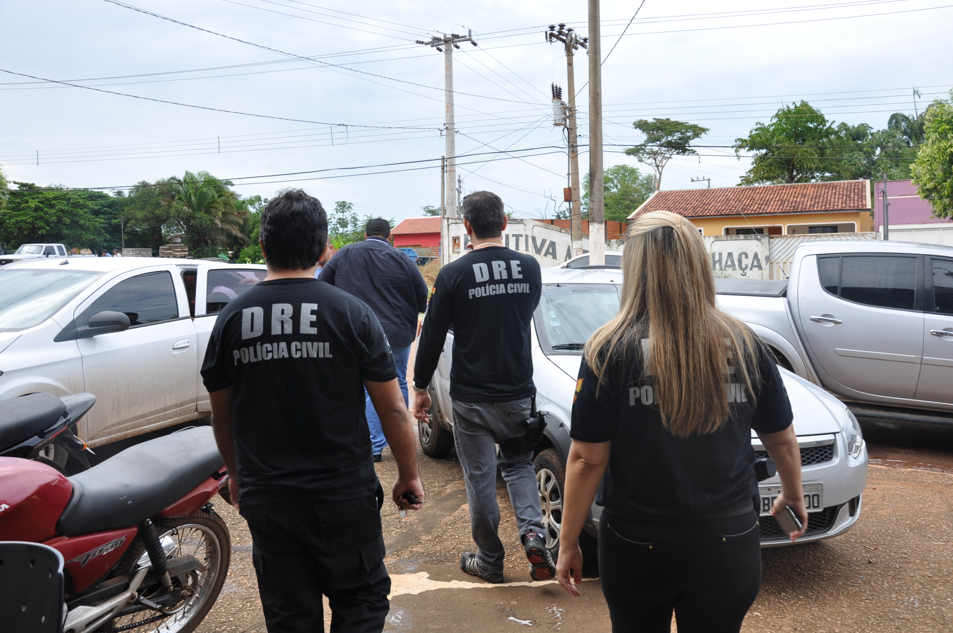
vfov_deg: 41.6
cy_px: 316
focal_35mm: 32
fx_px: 833
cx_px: 476
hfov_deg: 59.6
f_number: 6.3
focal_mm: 21
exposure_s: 1/160
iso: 200
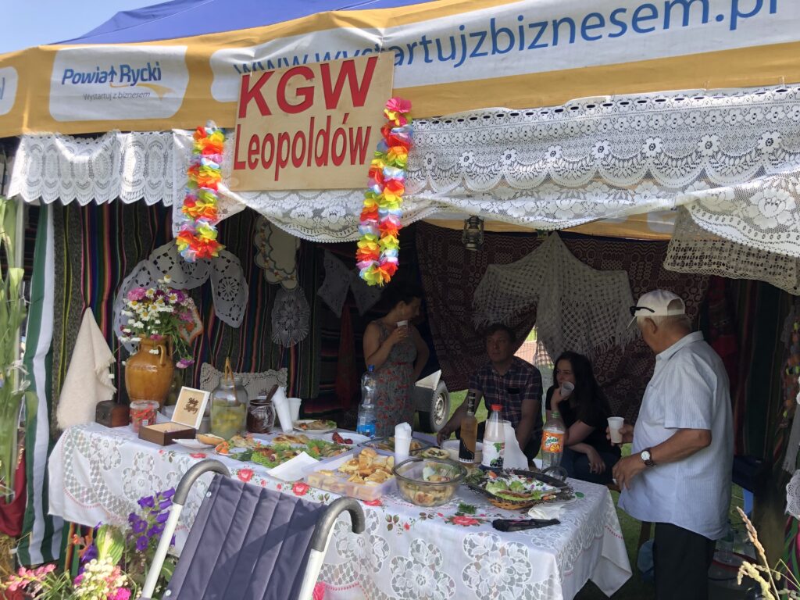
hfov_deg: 63.4
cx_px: 400
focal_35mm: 28
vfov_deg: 49.7
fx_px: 647
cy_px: 300
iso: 20
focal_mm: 3.99
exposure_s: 1/274
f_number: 1.8
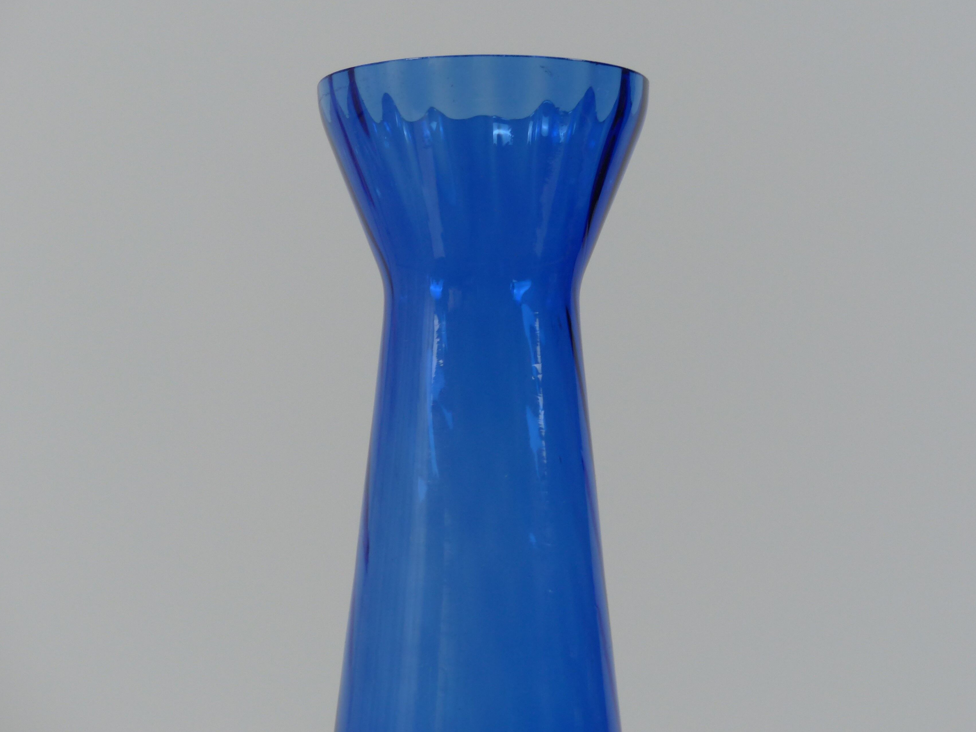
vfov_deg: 10.7
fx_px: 3891
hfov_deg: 14.3
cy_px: 363
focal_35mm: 138
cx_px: 484
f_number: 2.8
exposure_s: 1/30
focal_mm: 23.9
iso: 100
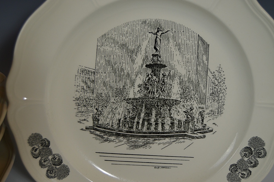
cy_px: 91
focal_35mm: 48
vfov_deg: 28.0
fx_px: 365
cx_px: 137
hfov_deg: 41.1
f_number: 5
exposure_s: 1/100
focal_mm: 32
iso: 400
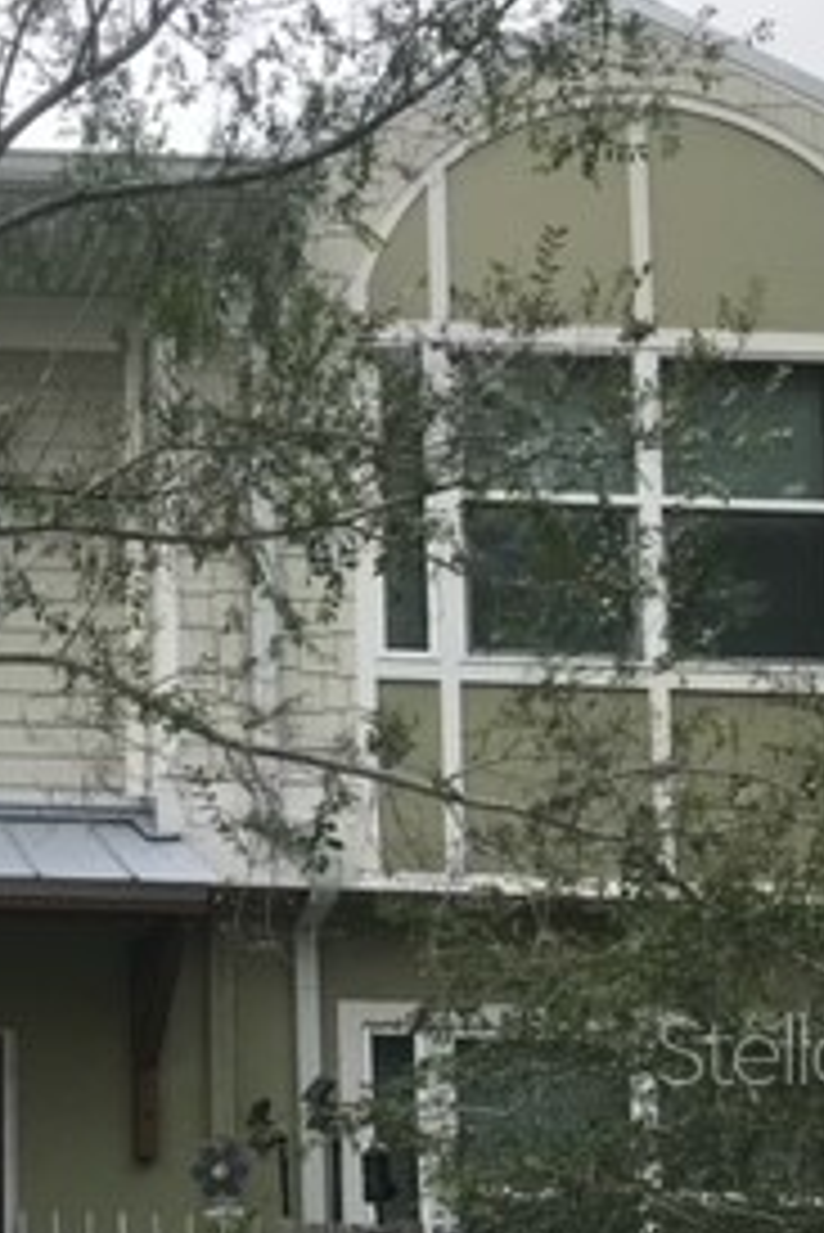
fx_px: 2332
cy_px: 1048
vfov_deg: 28.8
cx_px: -360
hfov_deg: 18.1
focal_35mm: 68
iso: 20
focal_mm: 3.99
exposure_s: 1/1473
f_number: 1.8
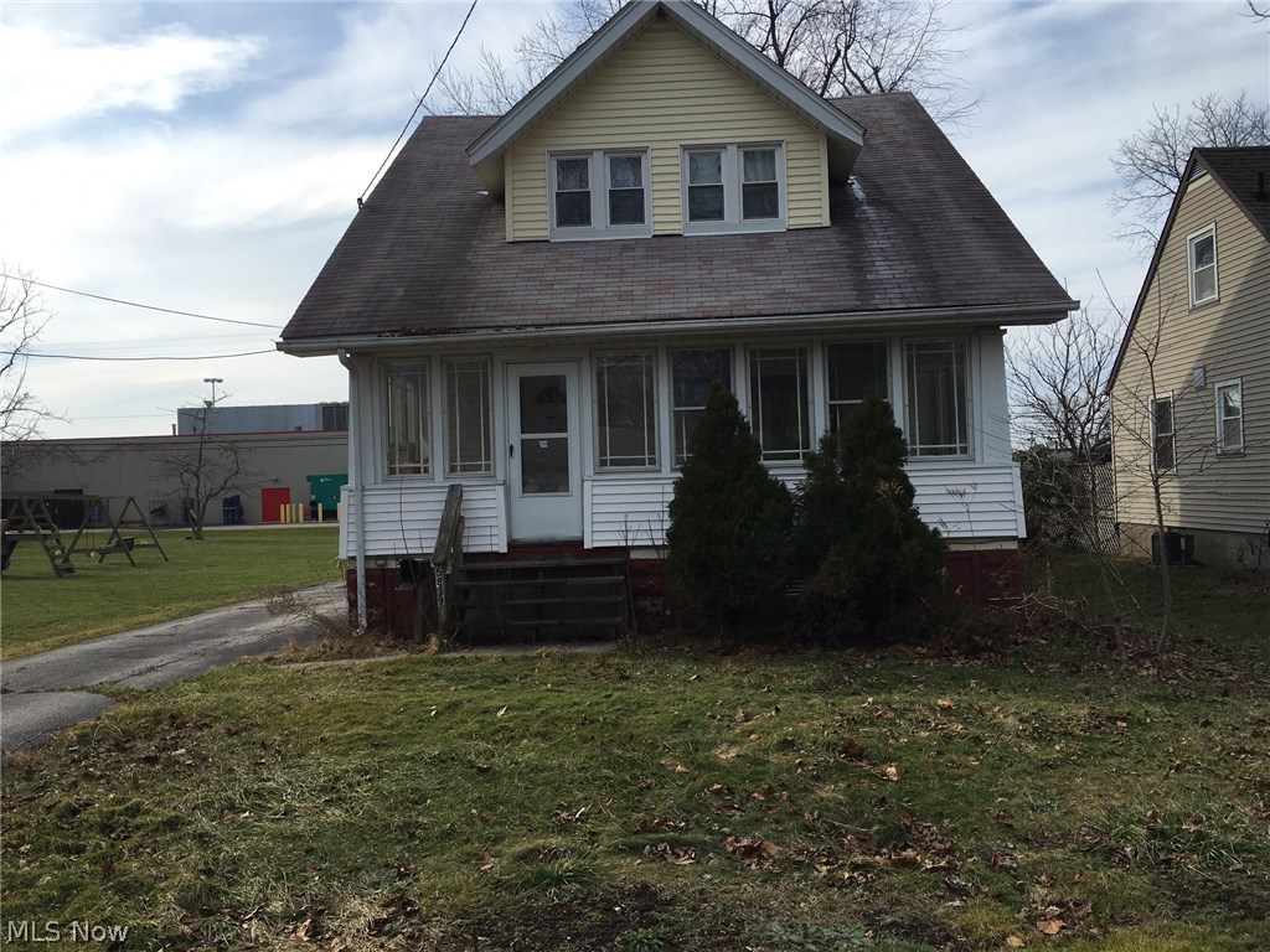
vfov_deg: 48.2
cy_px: 476
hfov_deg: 61.7
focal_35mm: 29
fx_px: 1064
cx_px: 635
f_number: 2.2
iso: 25
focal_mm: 4.15
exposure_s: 1/1261
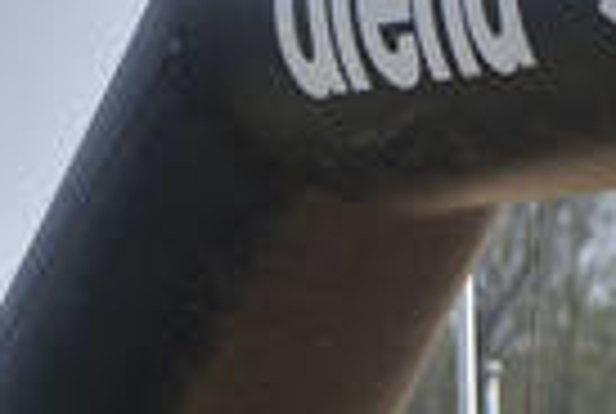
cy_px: 911
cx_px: 162
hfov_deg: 1.1
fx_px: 31947
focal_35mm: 1863
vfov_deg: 0.7
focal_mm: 400
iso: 400
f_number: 8
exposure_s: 1/2500
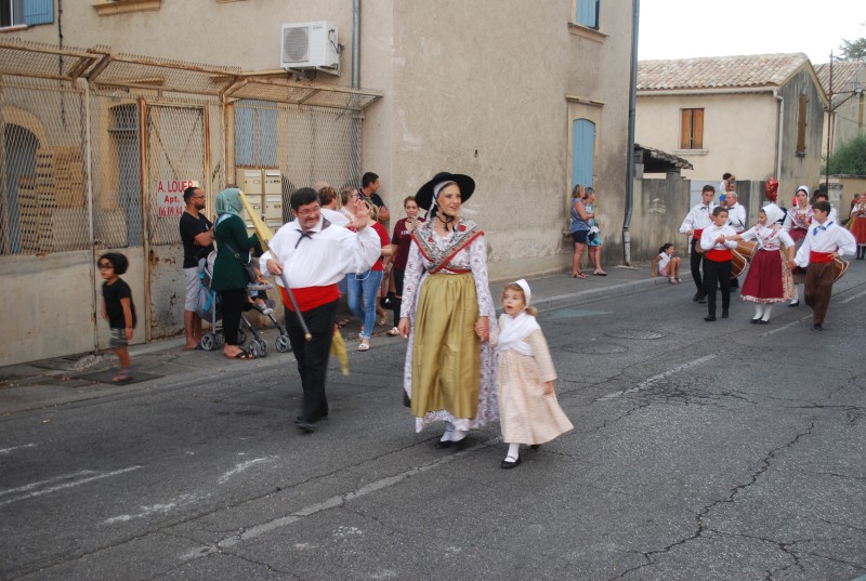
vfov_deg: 32.0
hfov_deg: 46.3
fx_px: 1012
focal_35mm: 42
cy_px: 290
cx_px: 433
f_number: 4.5
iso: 220
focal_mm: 28
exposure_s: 1/30
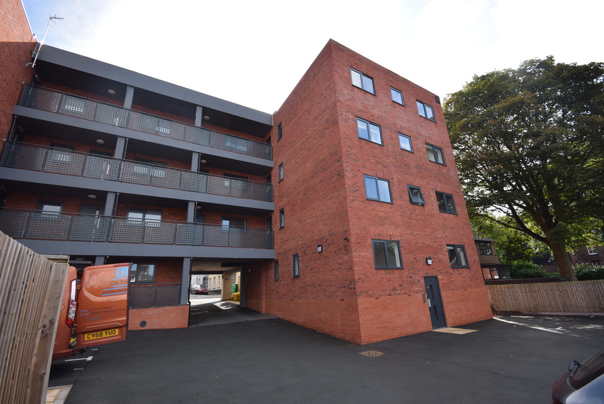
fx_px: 252
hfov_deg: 100.4
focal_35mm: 15
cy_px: 202
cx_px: 302
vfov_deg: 77.4
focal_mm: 10
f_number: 8
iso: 200
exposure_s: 1/250
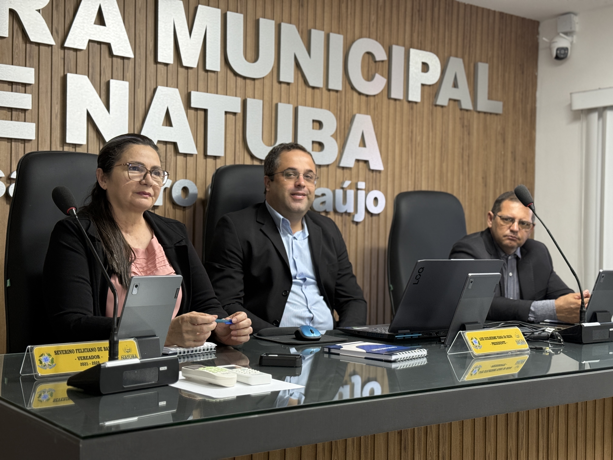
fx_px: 850
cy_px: 230
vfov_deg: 30.3
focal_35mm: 48
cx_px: 306
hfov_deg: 39.7
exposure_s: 1/60
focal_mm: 6.76
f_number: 1.78
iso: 200
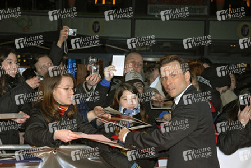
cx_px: 126
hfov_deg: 26.0
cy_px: 84
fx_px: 545
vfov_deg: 17.5
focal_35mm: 78
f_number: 5.6
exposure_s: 1/125
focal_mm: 52
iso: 400
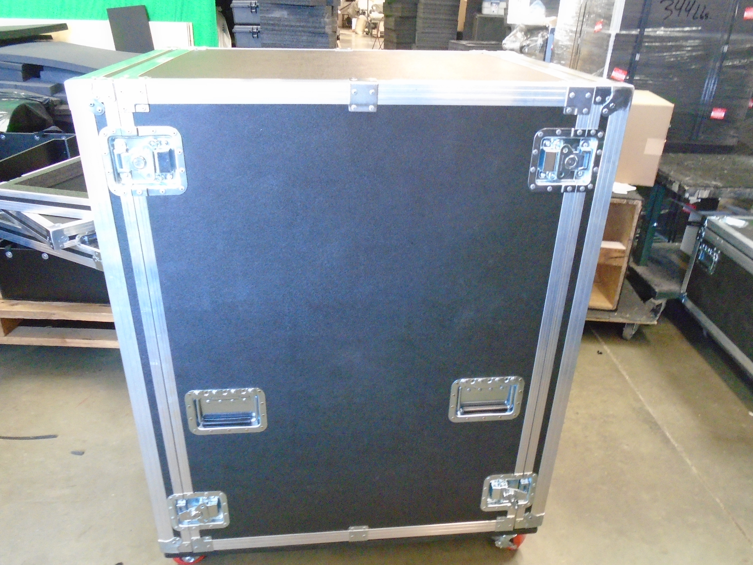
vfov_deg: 53.1
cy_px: 282
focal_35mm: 26
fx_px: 566
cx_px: 376
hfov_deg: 67.3
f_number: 3.2
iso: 800
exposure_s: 1/30
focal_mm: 4.6
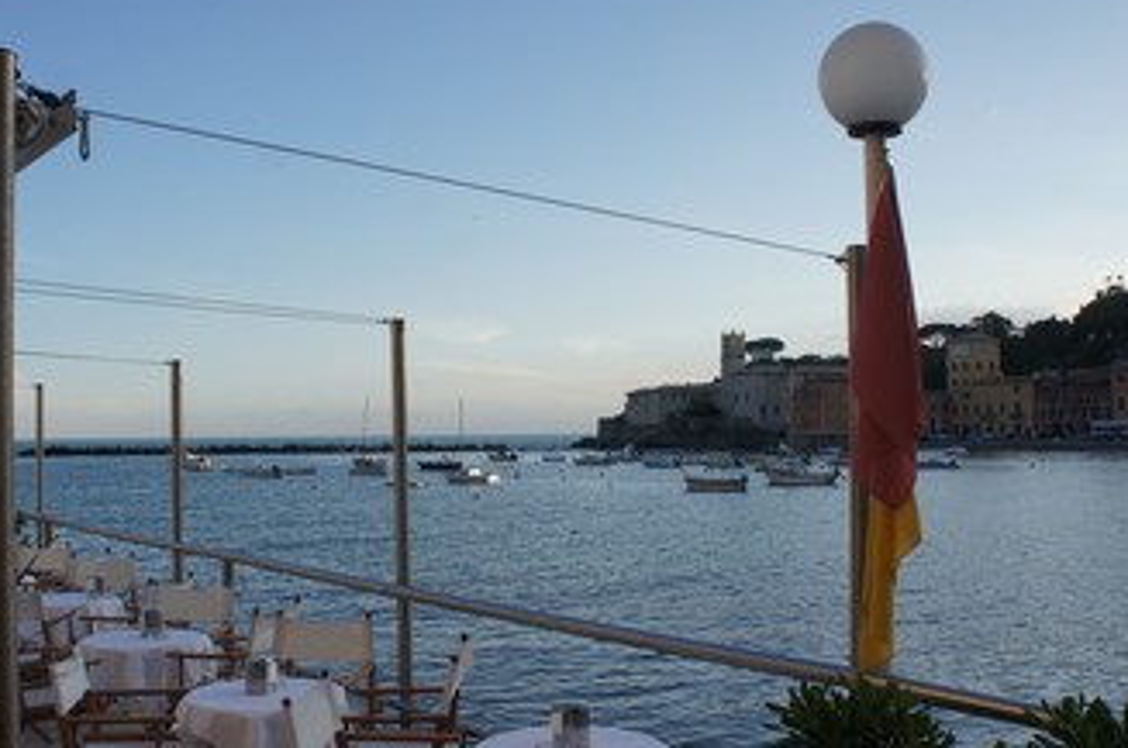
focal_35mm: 38
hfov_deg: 50.6
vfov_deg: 34.9
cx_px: 493
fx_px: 1189
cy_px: 421
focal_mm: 18
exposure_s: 1/250
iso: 200
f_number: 7.1
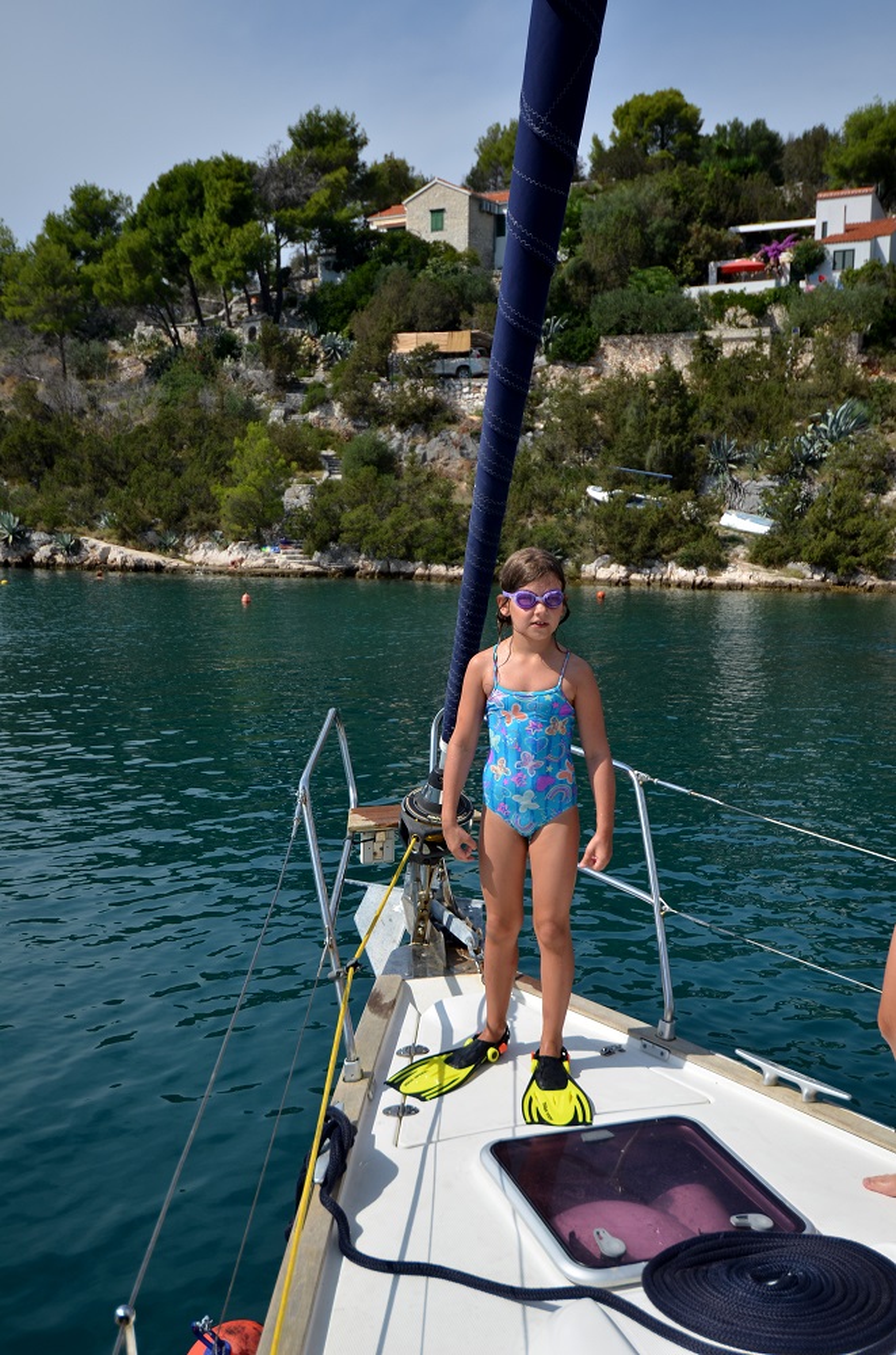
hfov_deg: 36.7
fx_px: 1351
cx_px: 448
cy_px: 678
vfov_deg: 53.2
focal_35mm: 36
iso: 125
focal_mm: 24
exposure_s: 1/1600
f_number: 4
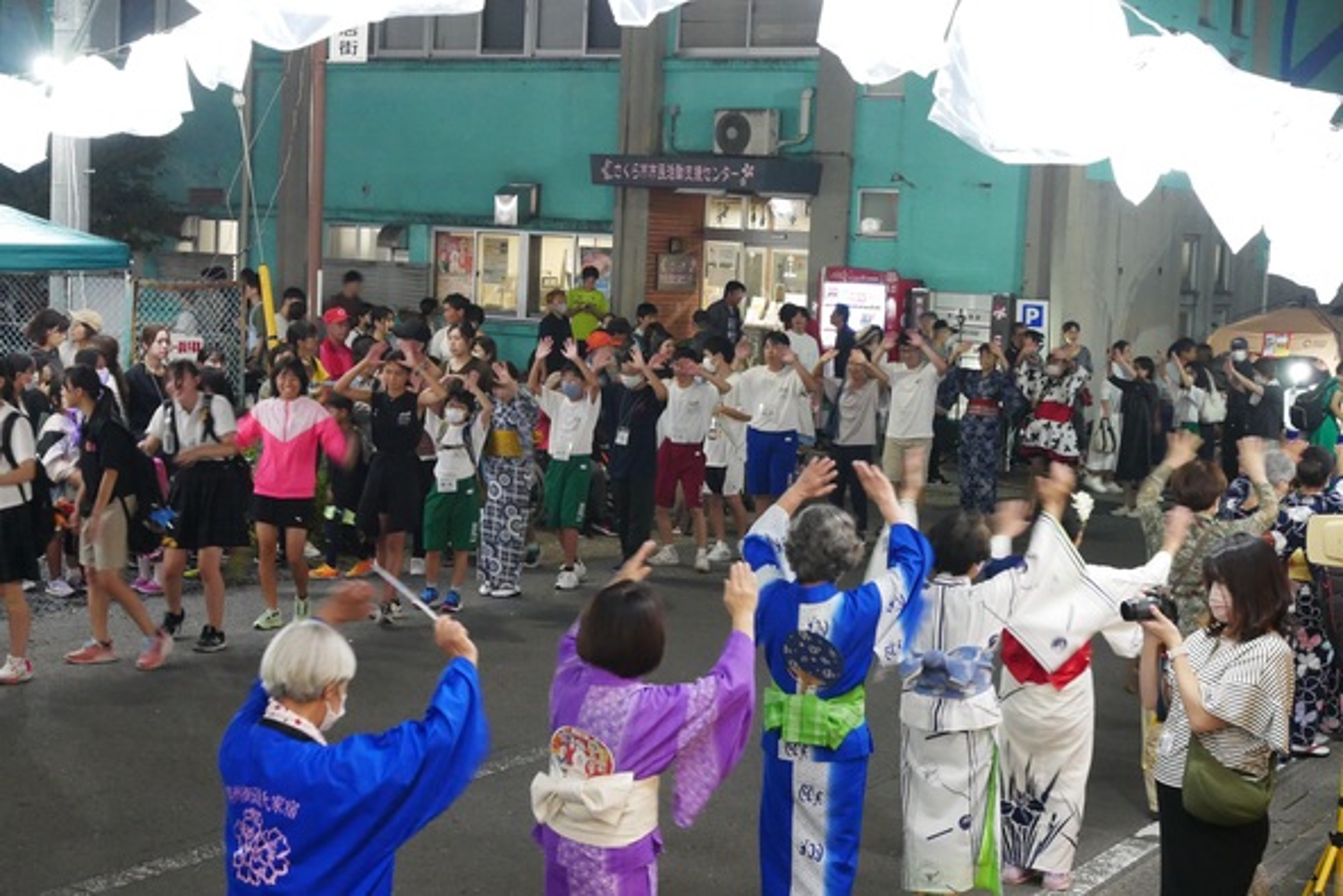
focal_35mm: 66
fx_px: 2463
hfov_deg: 30.5
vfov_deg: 20.6
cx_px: 672
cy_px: 448
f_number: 5.6
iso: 3200
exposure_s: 1/20
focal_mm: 32
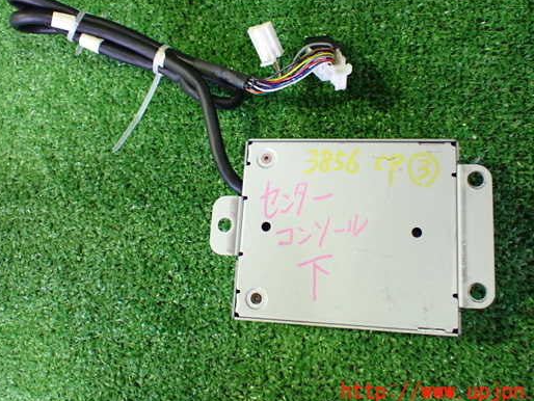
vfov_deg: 40.6
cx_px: 264
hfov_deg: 52.6
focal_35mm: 35
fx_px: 540
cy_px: 171
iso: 800
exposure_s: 1/30
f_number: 2.3
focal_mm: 5.4
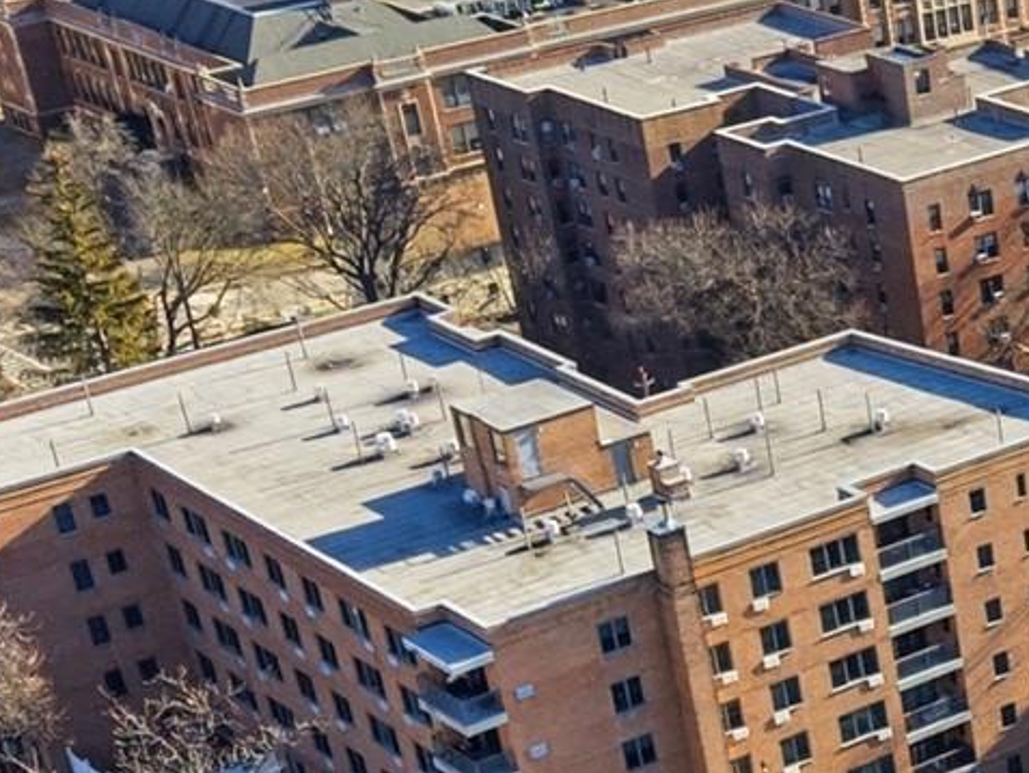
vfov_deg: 14.1
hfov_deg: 16.6
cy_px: 853
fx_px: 3063
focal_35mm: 103
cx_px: 1730
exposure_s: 1/8000
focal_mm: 8.7
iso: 390
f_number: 1.8
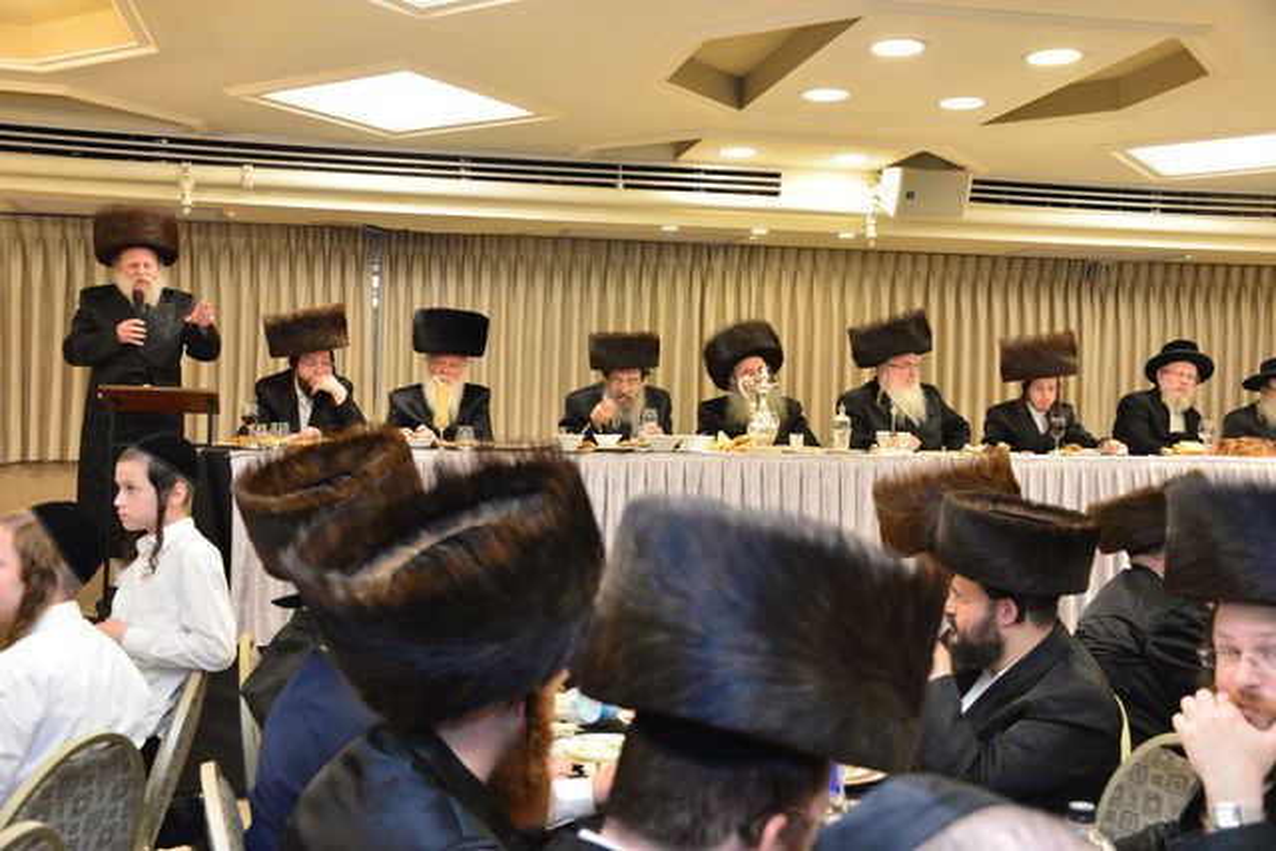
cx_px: 638
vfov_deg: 35.1
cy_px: 426
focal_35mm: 38
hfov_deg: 50.7
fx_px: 1347
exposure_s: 1/100
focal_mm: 38
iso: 2500
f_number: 5.6
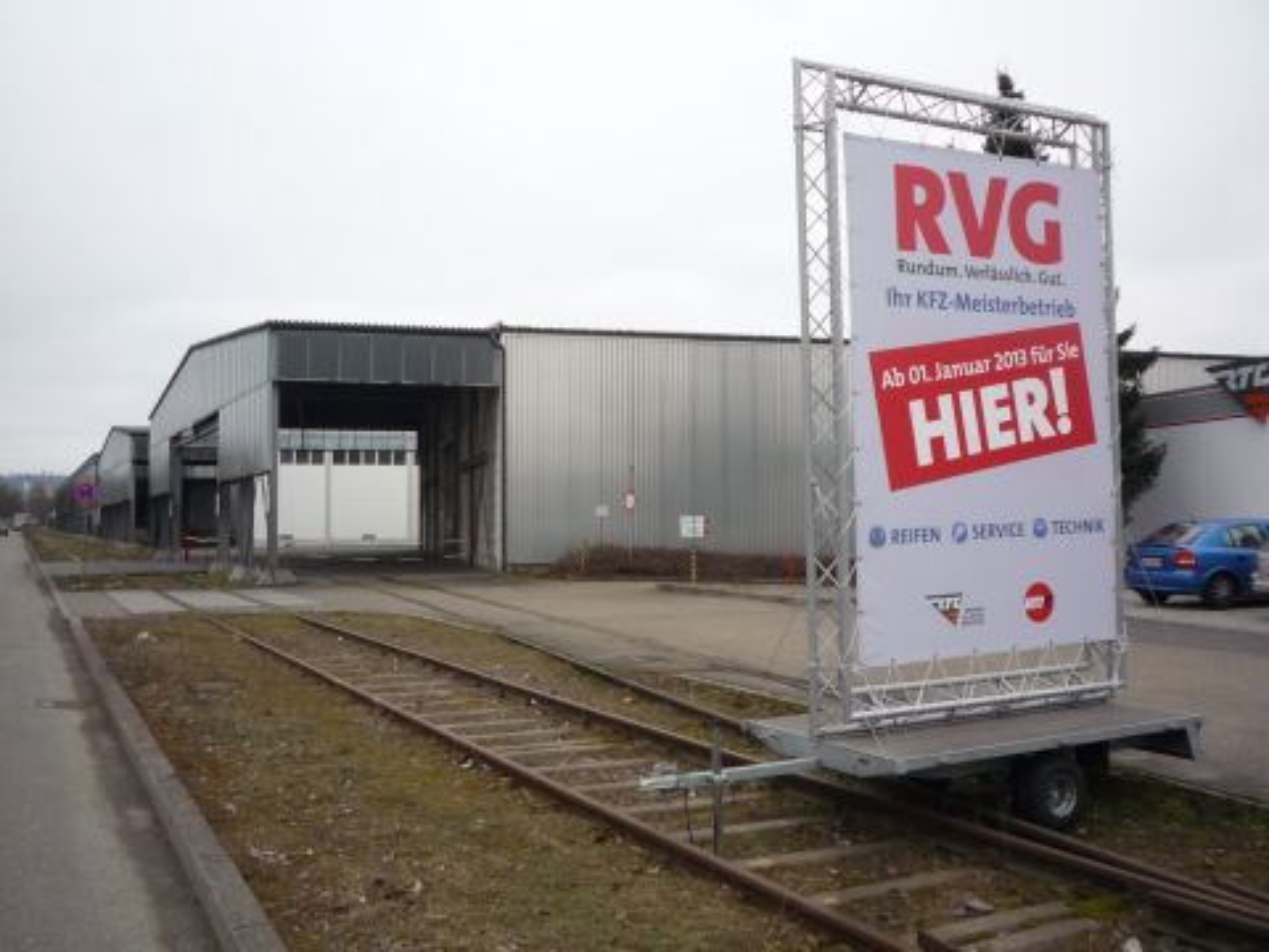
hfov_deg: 56.8
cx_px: 634
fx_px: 1173
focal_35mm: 32
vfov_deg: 44.2
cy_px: 476
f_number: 4
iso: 200
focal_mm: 5.2
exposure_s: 1/250
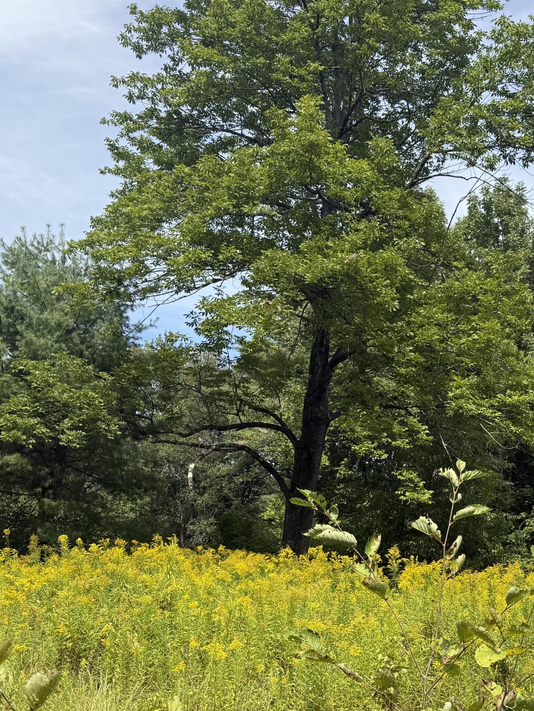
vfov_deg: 45.6
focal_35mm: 41
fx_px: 843
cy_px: 417
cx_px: 468
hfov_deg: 33.5
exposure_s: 1/2611
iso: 80
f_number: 1.78
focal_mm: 6.76
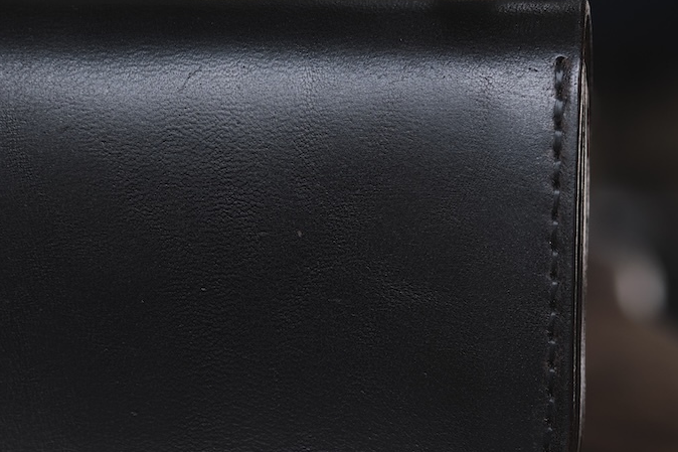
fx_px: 3220
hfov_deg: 12.0
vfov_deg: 8.0
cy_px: 297
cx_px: 103
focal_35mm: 171
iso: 500
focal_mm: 60
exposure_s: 1/60
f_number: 4.5
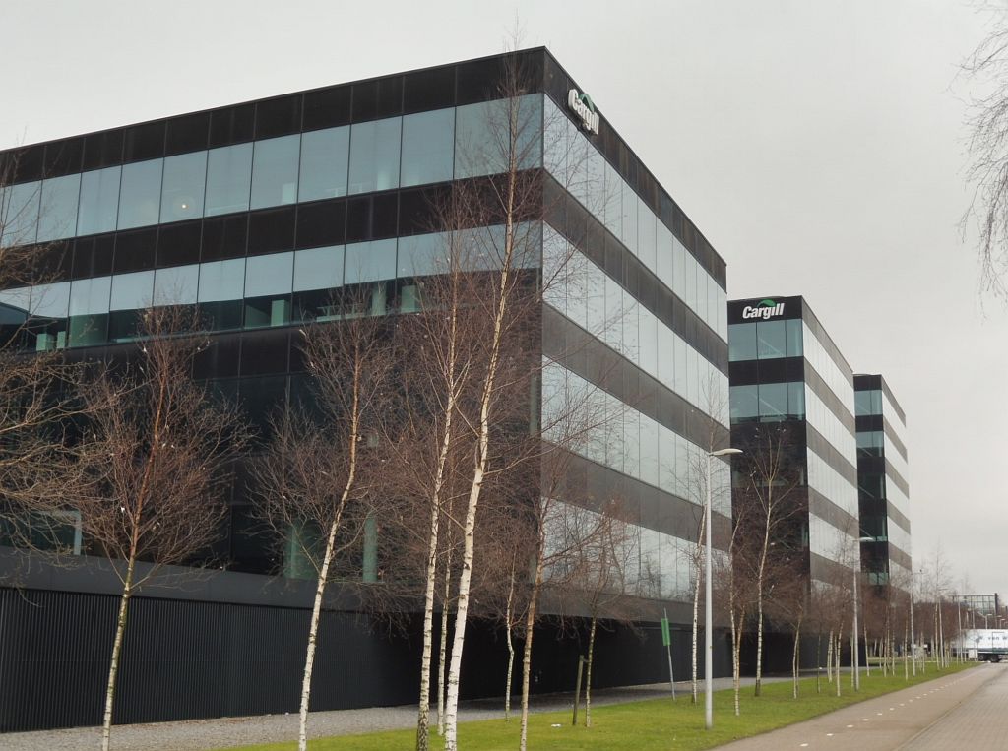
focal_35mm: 44
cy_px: 376
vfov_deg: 32.7
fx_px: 1278
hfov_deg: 43.0
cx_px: 504
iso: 100
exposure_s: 1/100
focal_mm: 7.9
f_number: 4.1
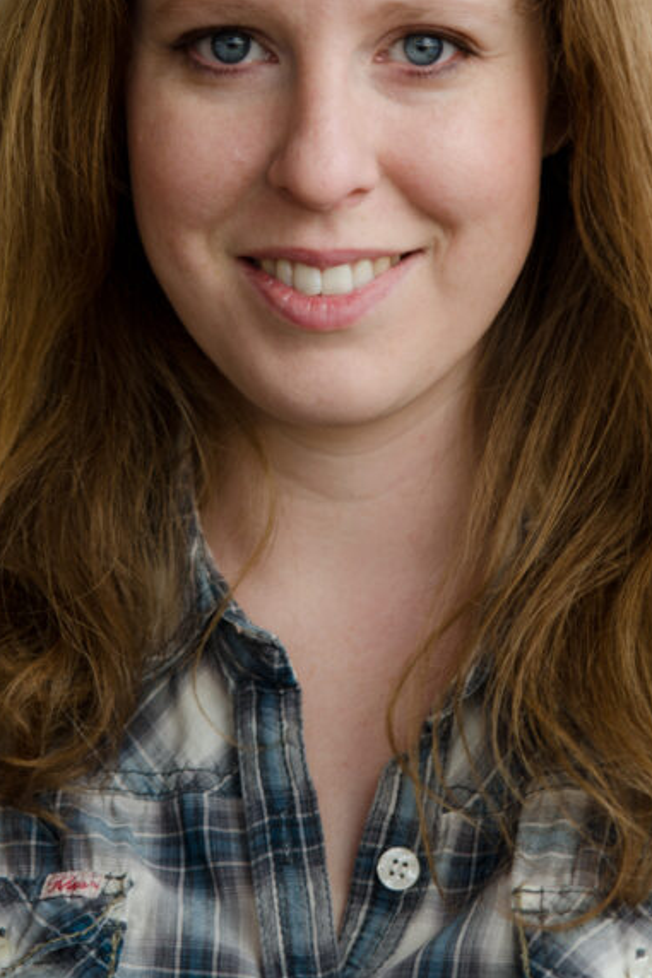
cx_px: 337
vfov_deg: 12.4
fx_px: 4485
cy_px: 260
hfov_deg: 8.3
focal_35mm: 165
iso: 100
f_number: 2.8
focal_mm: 70
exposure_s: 1/100
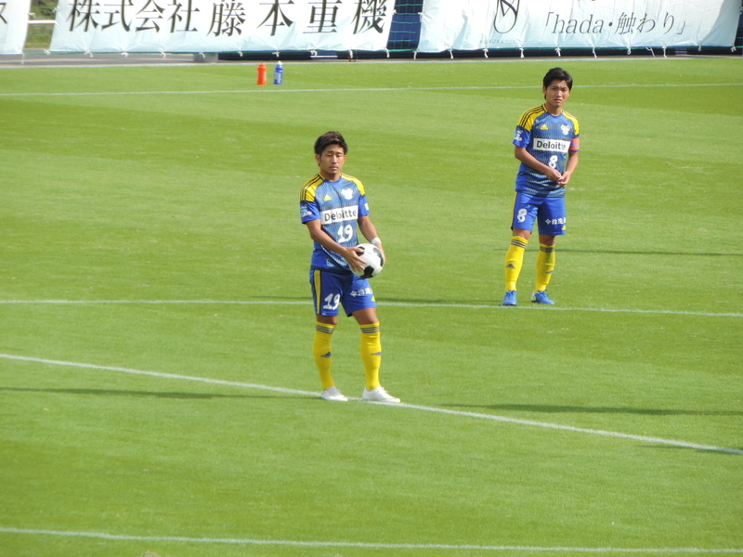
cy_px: 278
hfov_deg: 4.2
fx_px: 10088
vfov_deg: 3.2
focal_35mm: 470
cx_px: 372
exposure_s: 1/250
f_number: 4.9
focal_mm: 83.8
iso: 80
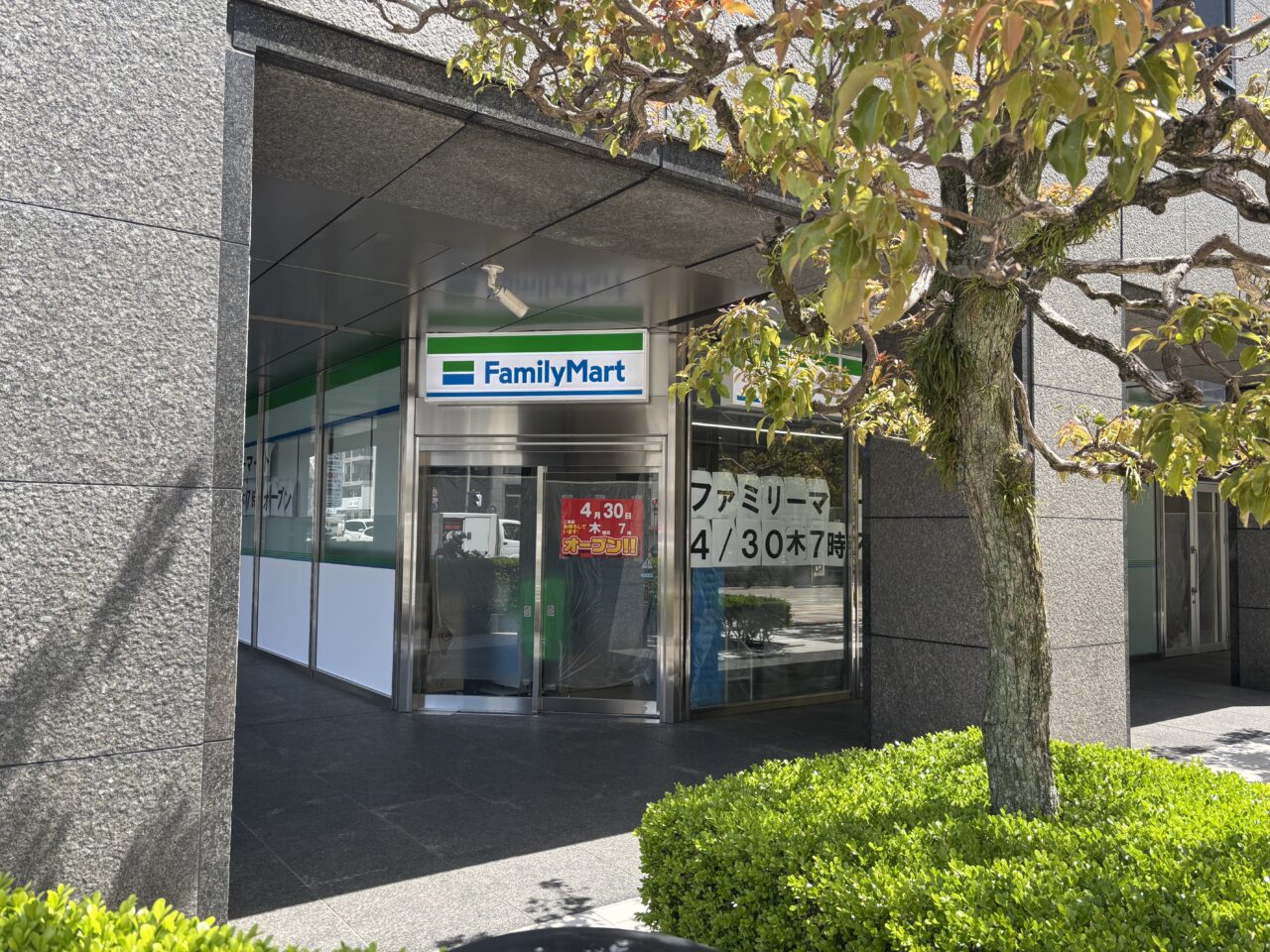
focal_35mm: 26
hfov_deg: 67.3
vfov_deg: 53.1
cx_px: 635
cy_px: 476
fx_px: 954
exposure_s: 1/641
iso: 50
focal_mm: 5.96
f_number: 1.6
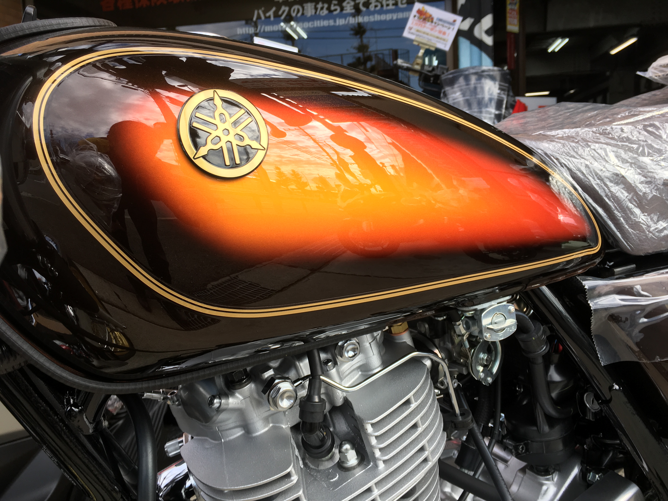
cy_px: 250
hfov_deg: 61.7
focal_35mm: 29
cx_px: 334
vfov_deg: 48.2
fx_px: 560
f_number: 2.2
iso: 25
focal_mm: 4.15
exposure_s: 1/271
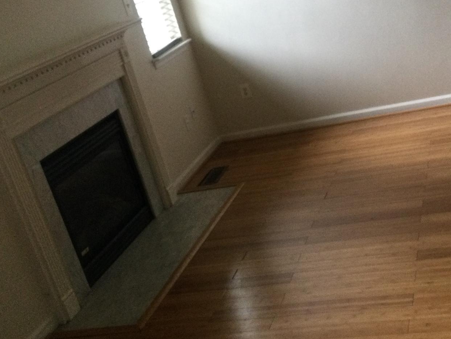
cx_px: 290
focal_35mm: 51
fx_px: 665
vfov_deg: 28.6
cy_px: 167
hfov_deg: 37.2
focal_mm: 3.3
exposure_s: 1/30
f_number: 2.4
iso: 100
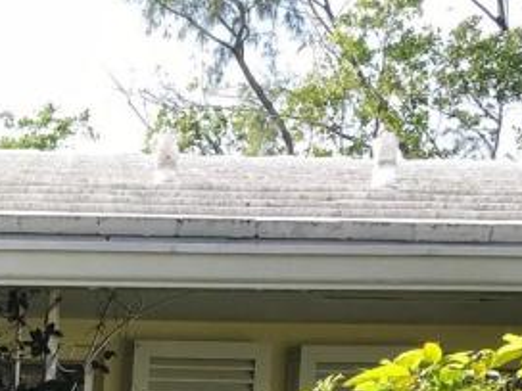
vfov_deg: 13.5
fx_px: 1493
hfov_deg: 17.1
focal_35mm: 99
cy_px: 686
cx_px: -349
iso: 20
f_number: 1.8
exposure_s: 1/553
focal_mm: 3.99
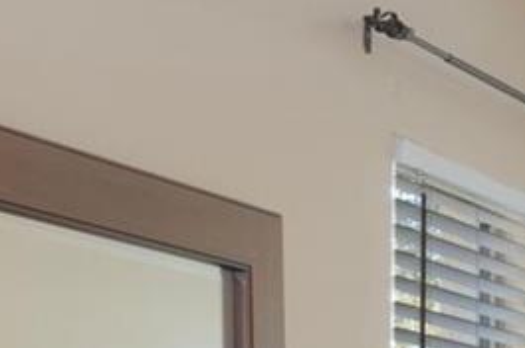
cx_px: 1315
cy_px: 512
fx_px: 1850
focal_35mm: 127
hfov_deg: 12.3
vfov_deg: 10.4
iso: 320
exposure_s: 2
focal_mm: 14
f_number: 8
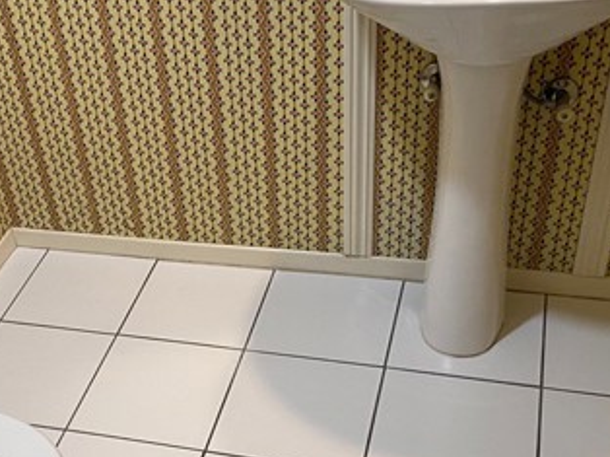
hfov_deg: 35.7
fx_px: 933
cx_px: 188
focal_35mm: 53
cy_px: 309
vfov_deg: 27.3
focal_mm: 4.25
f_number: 1.8
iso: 125
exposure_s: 1/60
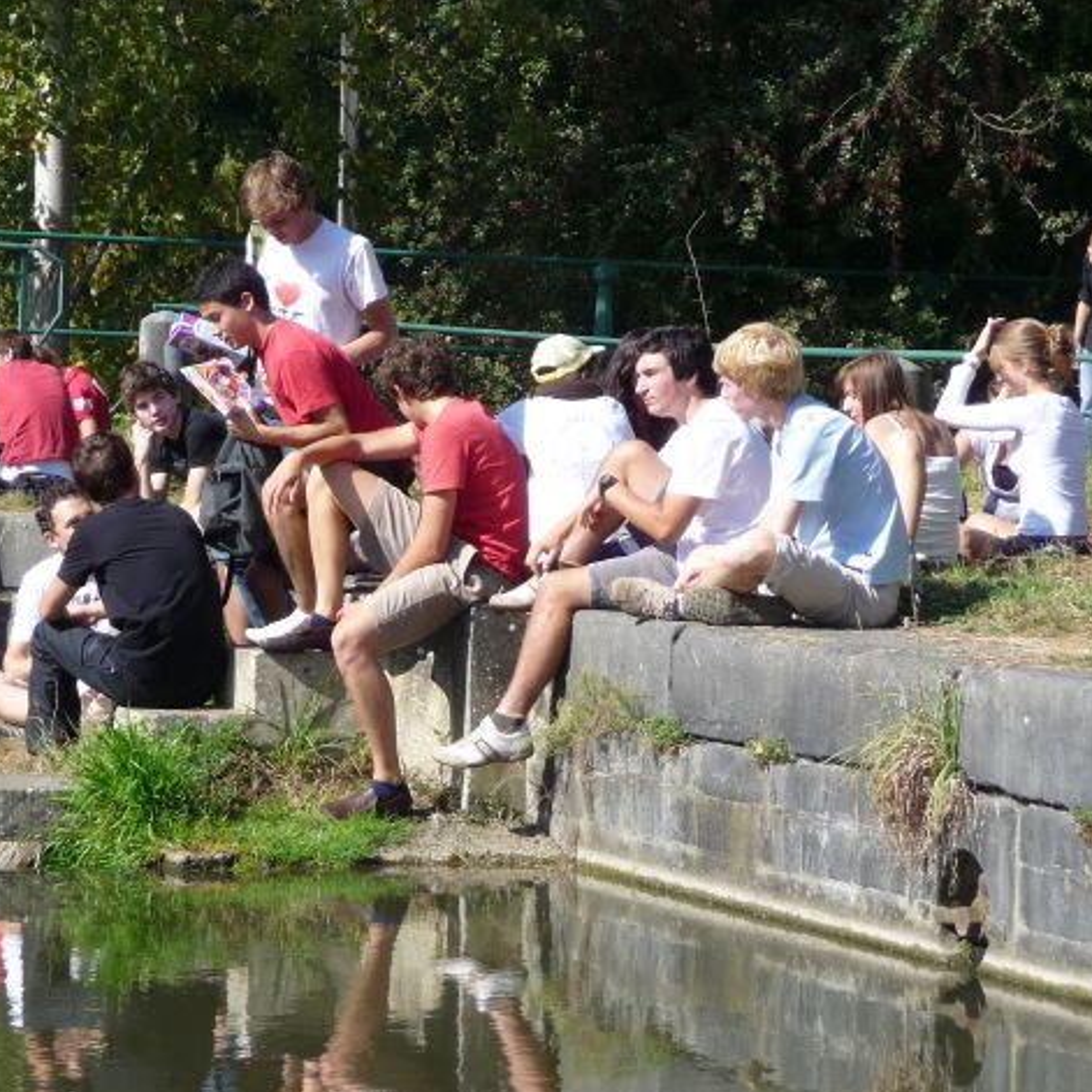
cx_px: 396
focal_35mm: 156
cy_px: 552
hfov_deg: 11.2
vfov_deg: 11.2
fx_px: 5568
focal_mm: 16.3
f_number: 4.7
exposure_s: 1/400
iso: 100
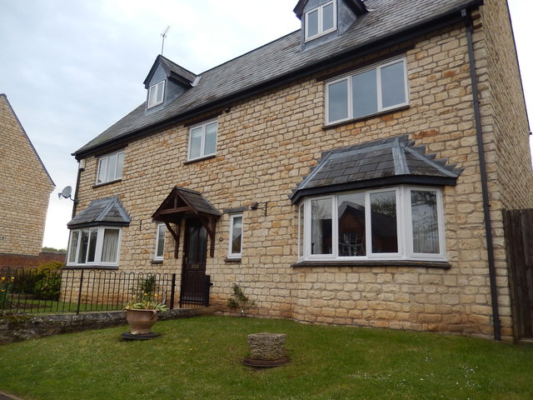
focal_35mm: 25
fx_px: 385
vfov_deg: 54.9
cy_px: 200
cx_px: 266
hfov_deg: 69.4
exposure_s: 1/125
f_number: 3.4
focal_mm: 4.5
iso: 125
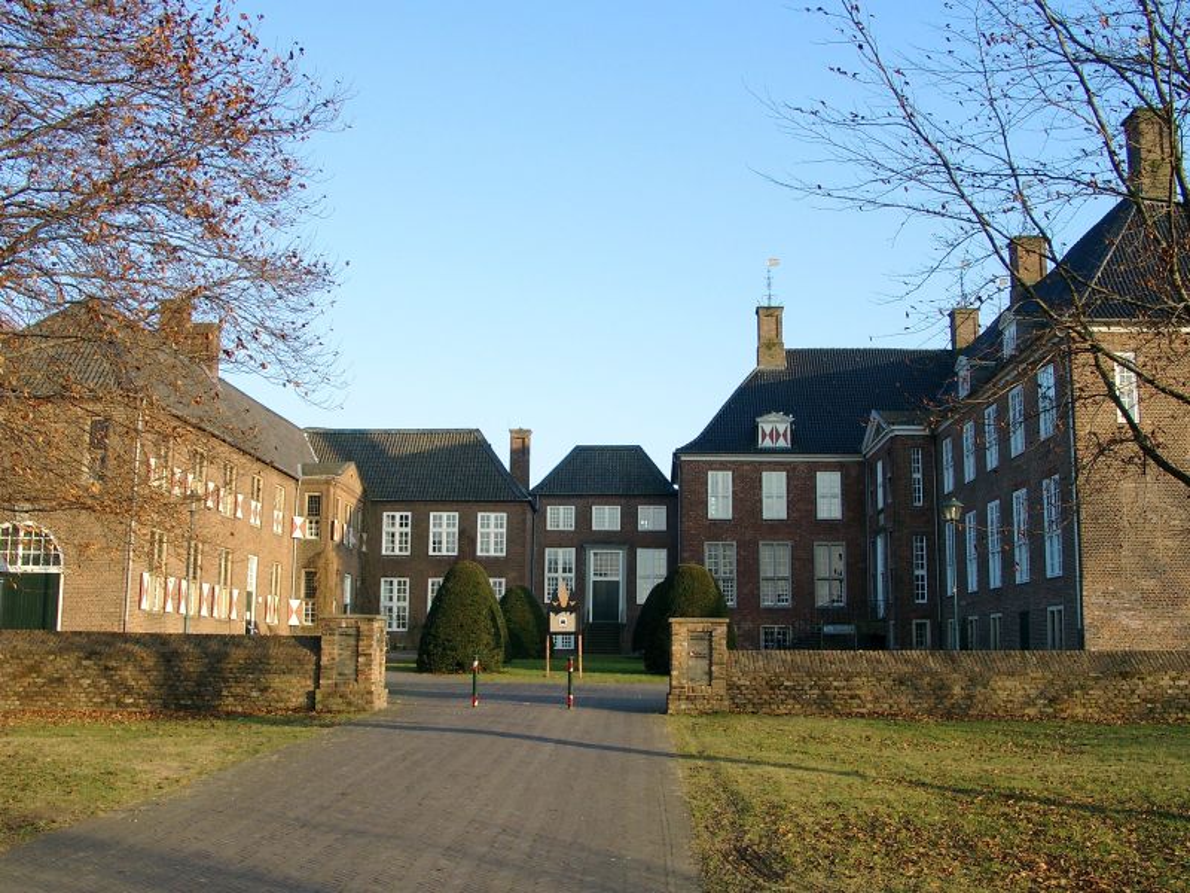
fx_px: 1169
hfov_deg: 54.0
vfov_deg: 41.8
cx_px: 595
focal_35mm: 34
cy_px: 446
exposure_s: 1/235
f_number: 4
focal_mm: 7.13
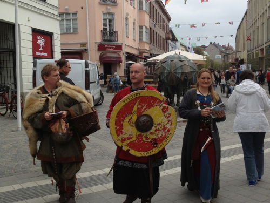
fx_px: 273
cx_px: 135
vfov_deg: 40.8
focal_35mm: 35
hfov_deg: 52.6
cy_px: 102
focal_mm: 4.28
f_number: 2.4
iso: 50
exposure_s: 1/1082
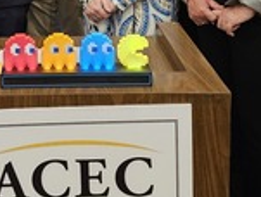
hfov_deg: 23.5
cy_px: -49
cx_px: 57
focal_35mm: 82
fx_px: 620
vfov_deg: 17.1
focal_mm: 6.3
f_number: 1.7
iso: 640
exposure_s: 1/24
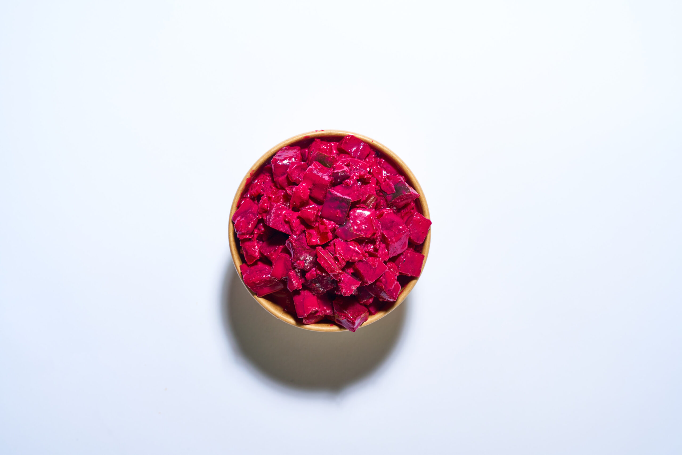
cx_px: 341
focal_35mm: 57
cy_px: 228
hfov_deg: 35.2
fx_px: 1074
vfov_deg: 23.9
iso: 125
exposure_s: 1/125
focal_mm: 56.7
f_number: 10
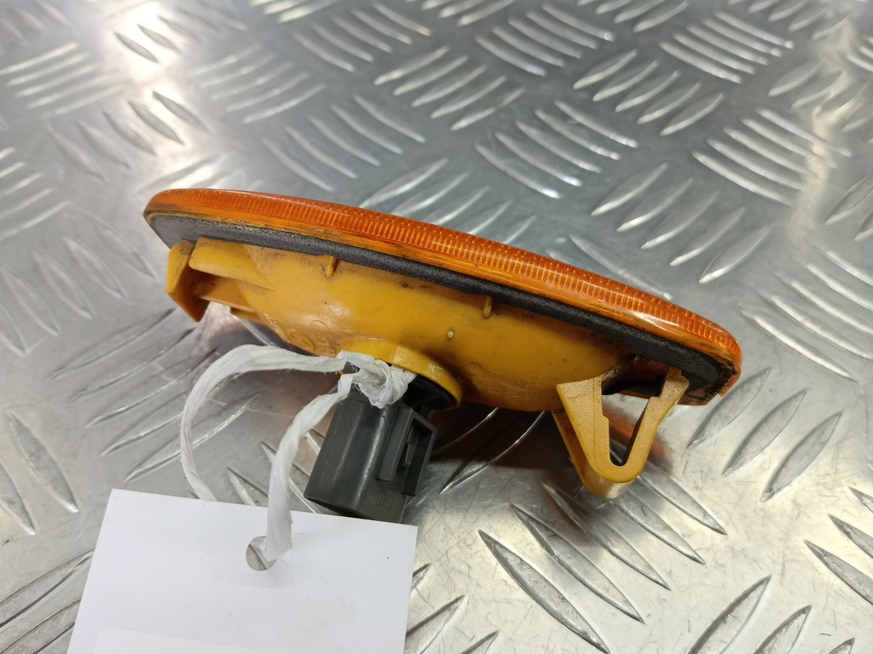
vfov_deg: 58.9
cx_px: 436
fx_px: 580
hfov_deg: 73.9
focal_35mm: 23
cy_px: 327
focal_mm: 4.11
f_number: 1.6
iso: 137
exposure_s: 1/50
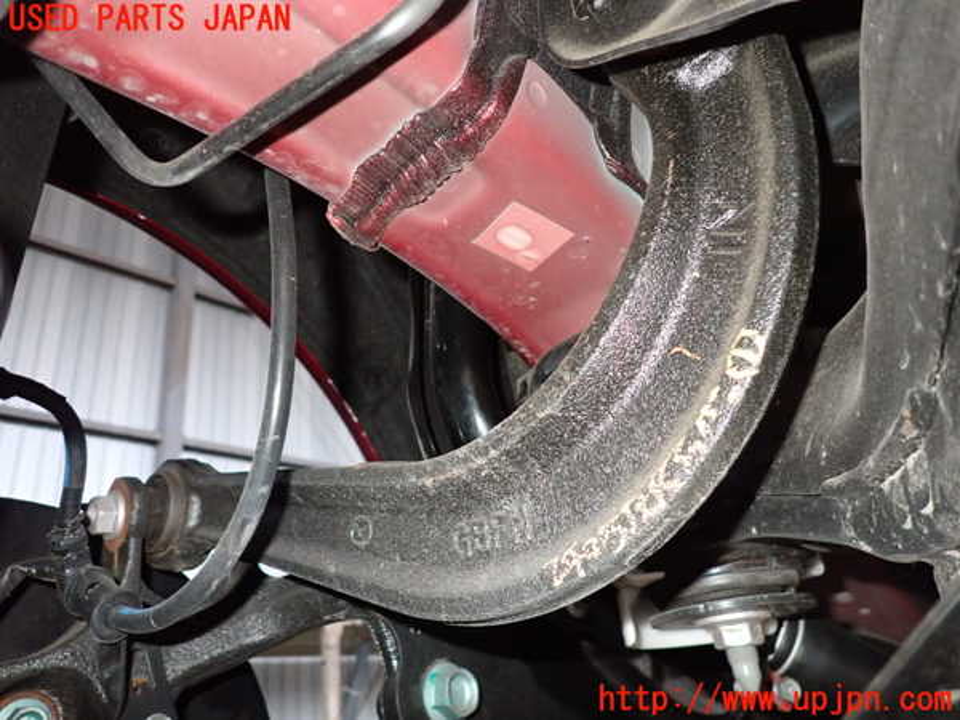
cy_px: 360
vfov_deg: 54.9
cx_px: 480
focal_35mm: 25
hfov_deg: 69.4
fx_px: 693
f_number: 5.6
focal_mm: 4.5
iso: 500
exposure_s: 1/30
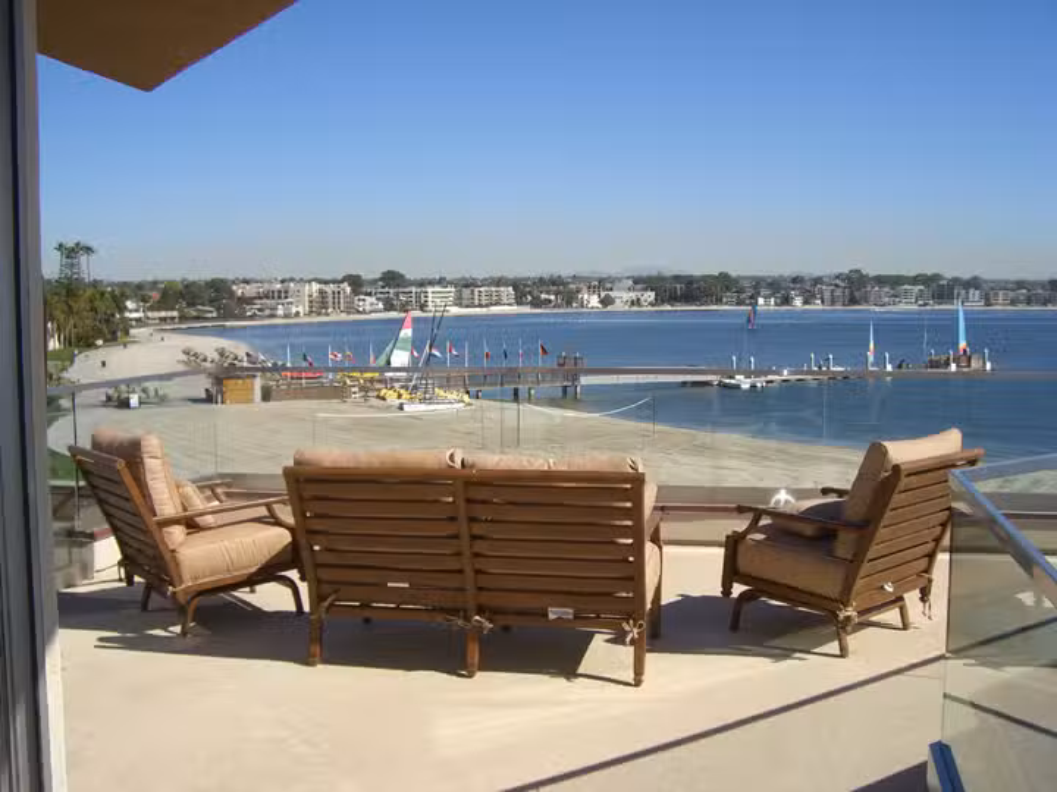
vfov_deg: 37.7
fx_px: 1160
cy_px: 396
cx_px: 528
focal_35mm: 38
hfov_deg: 49.0
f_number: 4.3
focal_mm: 6.2
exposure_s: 1/800
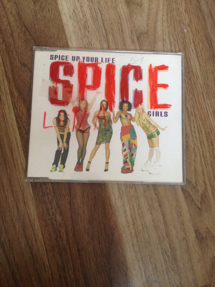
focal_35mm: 35
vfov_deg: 52.6
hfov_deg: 40.7
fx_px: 290
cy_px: 144
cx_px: 108
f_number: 2.4
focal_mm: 4.28
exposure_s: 1/20
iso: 200
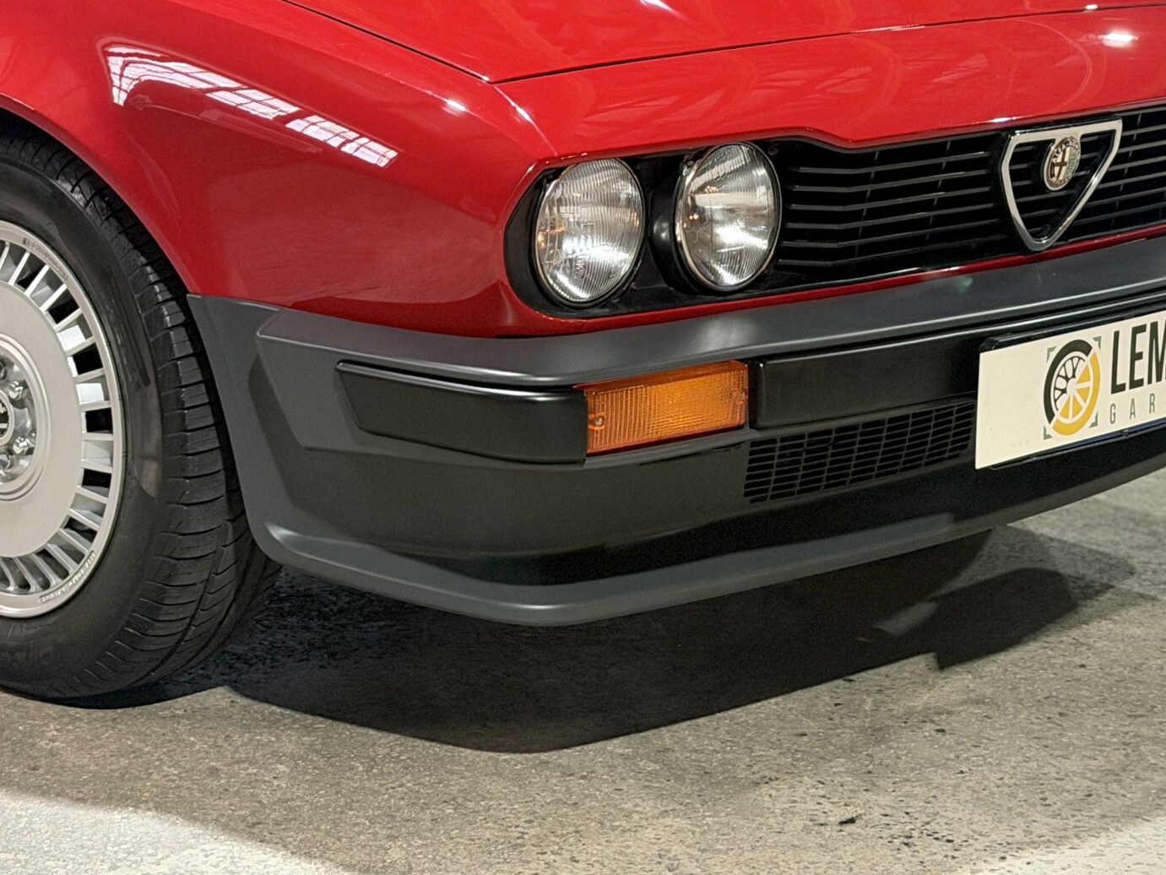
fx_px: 2998
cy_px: 70
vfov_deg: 16.4
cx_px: 480
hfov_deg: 22.0
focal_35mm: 89
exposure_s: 1/33
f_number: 1.78
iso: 320
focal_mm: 6.76
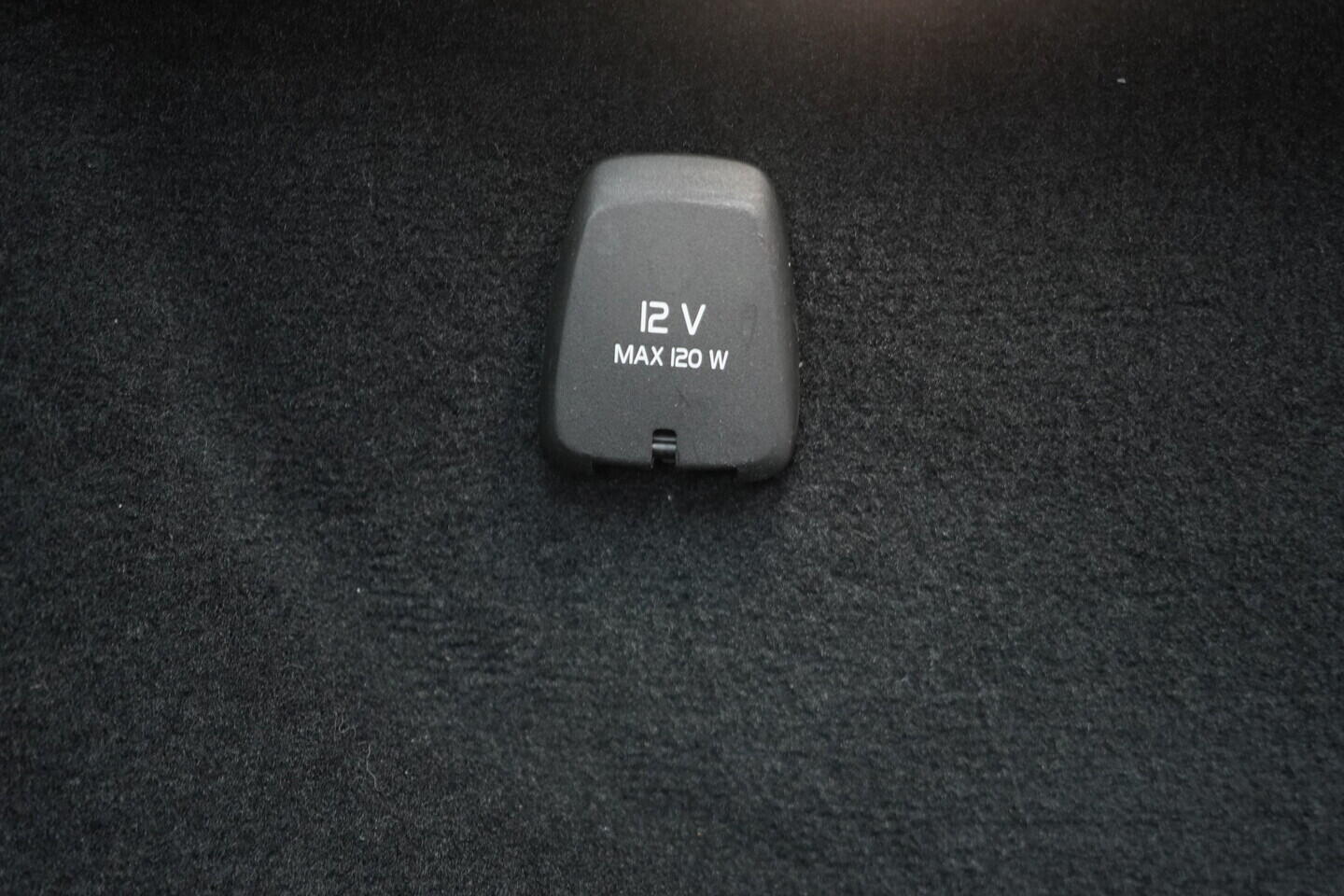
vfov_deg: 36.9
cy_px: 448
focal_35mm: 36
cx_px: 672
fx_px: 1344
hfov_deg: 53.1
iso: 1600
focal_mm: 24
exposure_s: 1/40
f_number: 2.8
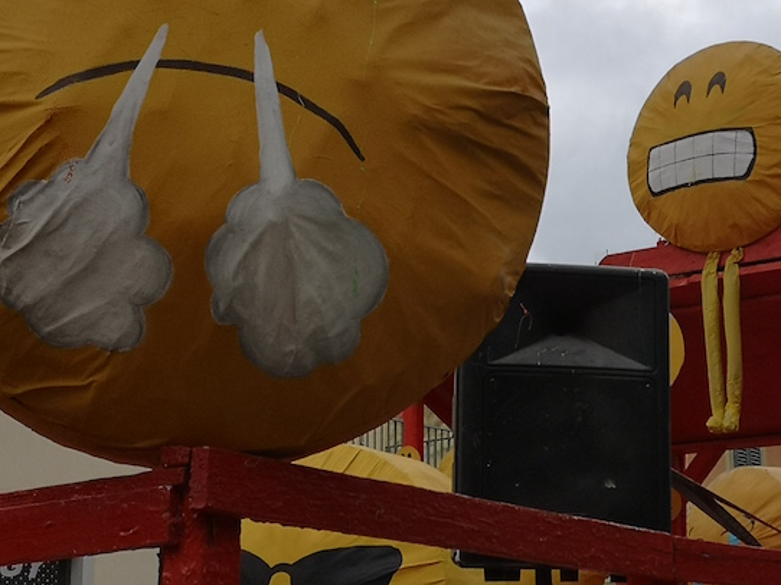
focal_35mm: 78
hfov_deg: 24.9
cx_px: 546
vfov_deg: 18.9
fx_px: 1759
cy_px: 268
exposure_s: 1/1927
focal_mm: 3.95
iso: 50
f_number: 1.8
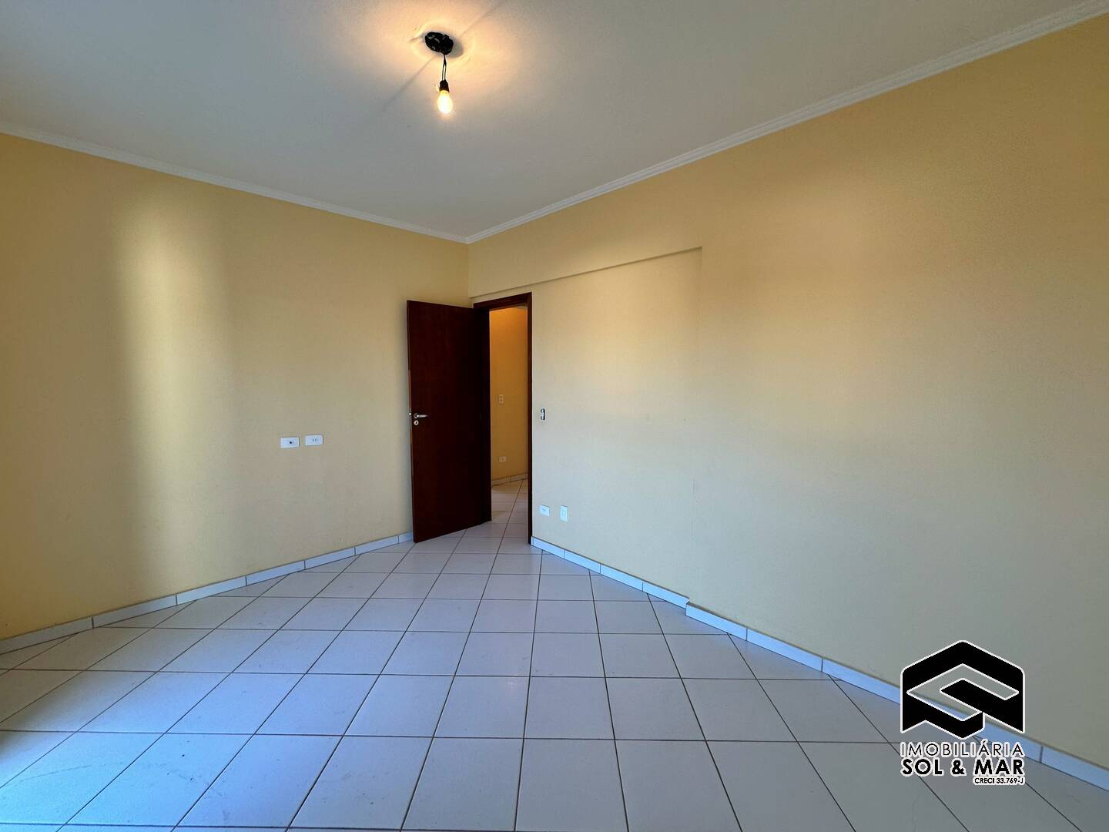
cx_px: 554
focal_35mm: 14
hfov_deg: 102.1
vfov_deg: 85.7
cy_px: 416
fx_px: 449
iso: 80
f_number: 2.2
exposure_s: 1/120
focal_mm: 2.22
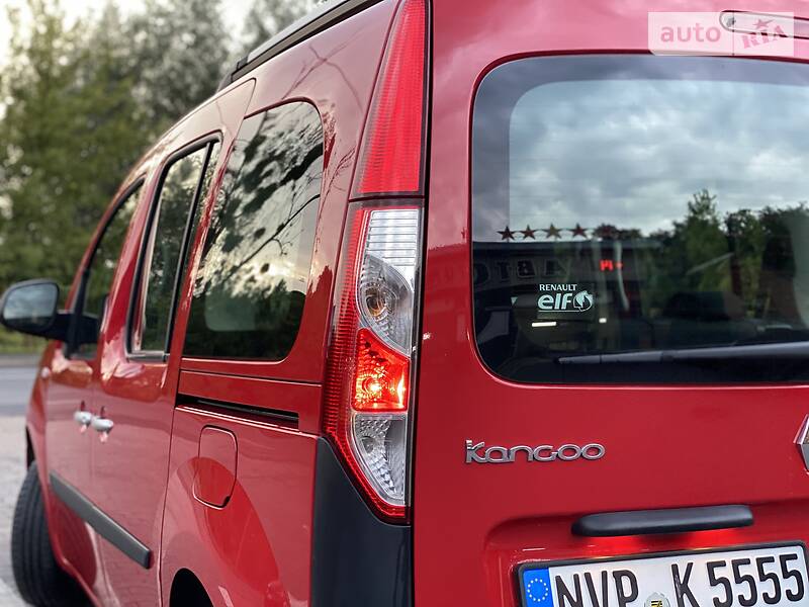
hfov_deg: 36.8
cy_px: 304
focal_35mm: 52
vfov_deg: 28.0
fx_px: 1215
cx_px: 404
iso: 160
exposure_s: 1/40
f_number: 2
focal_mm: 6
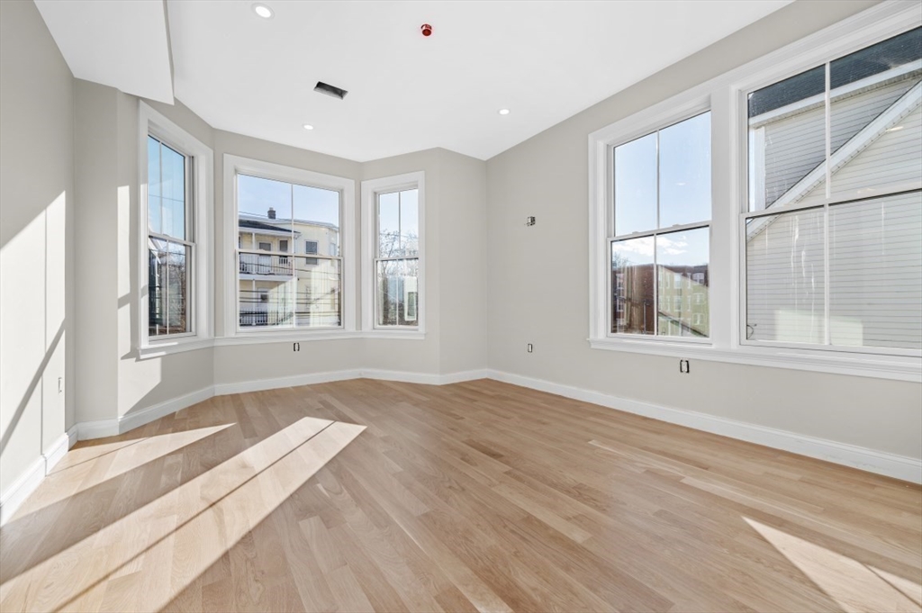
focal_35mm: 14
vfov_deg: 81.1
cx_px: 461
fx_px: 358
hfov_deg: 104.3
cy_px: 306
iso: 100
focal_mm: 14
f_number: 5.6
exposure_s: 1/500
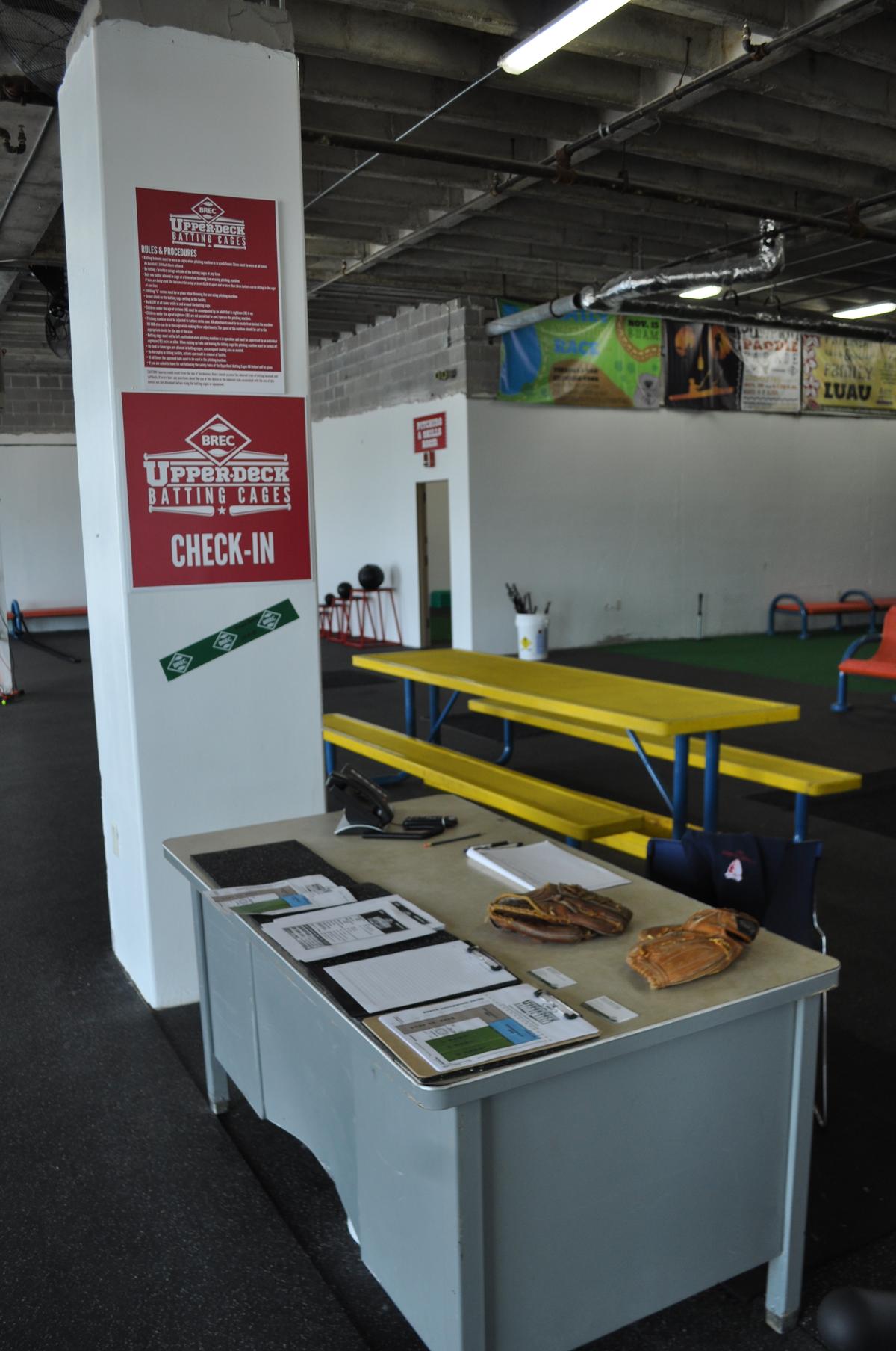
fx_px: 1123
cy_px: 676
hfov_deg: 43.5
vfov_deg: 62.0
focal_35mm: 30
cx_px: 448
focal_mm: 20
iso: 400
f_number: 4
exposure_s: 1/60
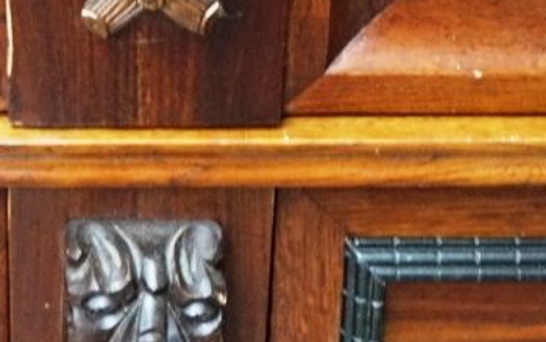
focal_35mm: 143
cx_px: 207
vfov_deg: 9.2
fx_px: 2129
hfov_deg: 14.6
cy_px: 126
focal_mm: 32
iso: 3200
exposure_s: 1/80
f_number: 5
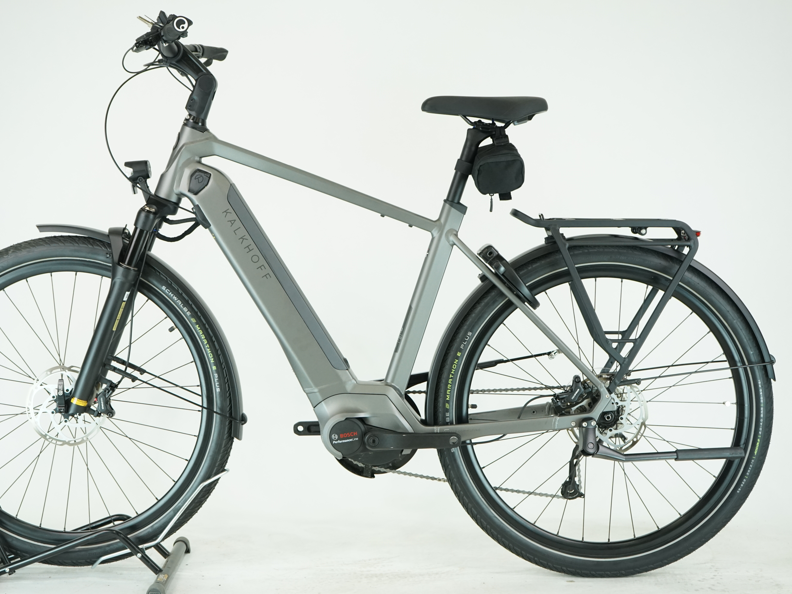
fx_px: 1350
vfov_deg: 24.8
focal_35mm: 59
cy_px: 298
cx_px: 345
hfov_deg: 32.7
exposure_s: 1/200
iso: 1600
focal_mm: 54
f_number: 5.6
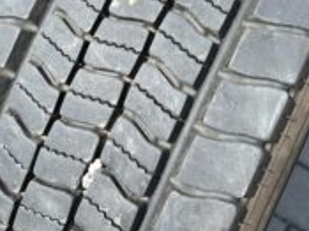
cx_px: 67
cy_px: -26
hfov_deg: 29.7
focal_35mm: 64
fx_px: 571
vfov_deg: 21.7
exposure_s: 1/1838
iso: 50
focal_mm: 5.7
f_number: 1.5
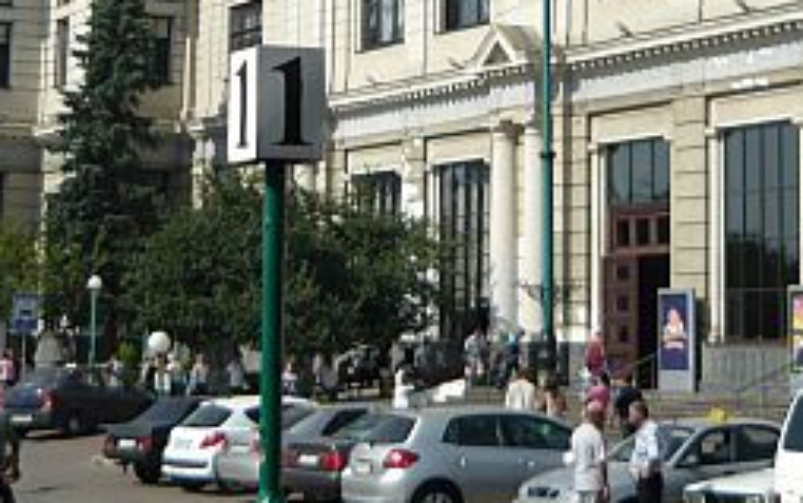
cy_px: -133
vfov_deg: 11.6
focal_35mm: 110
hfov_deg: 18.9
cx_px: 316
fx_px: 2408
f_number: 8
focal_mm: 5.5
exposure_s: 1/320
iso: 100
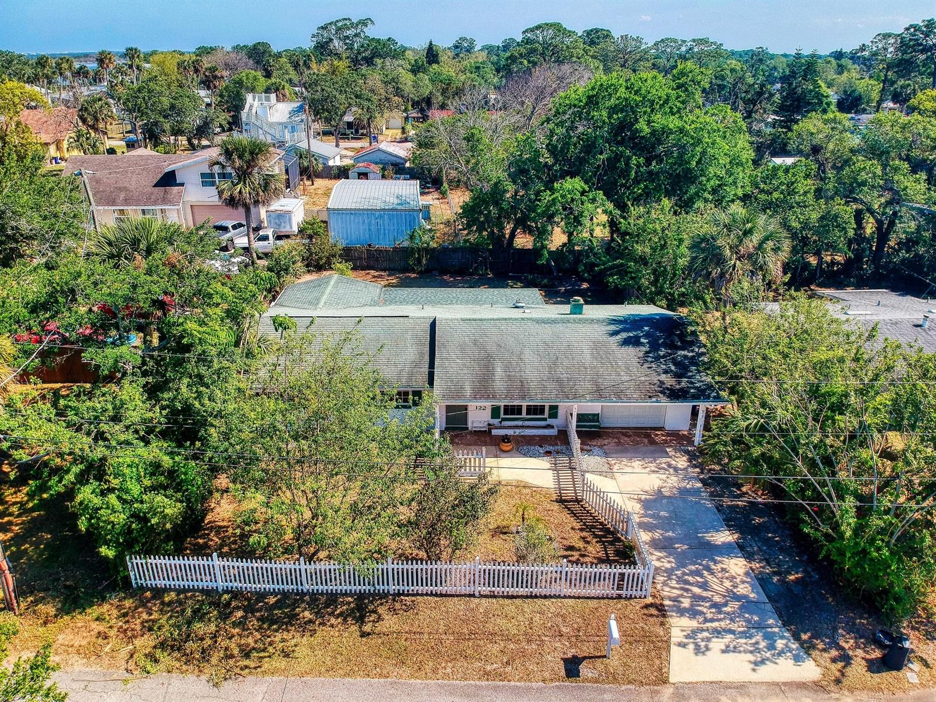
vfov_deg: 54.9
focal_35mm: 25
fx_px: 676
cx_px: 468
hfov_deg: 69.4
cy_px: 351
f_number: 2.6
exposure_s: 1/1250
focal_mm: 4.49
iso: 100
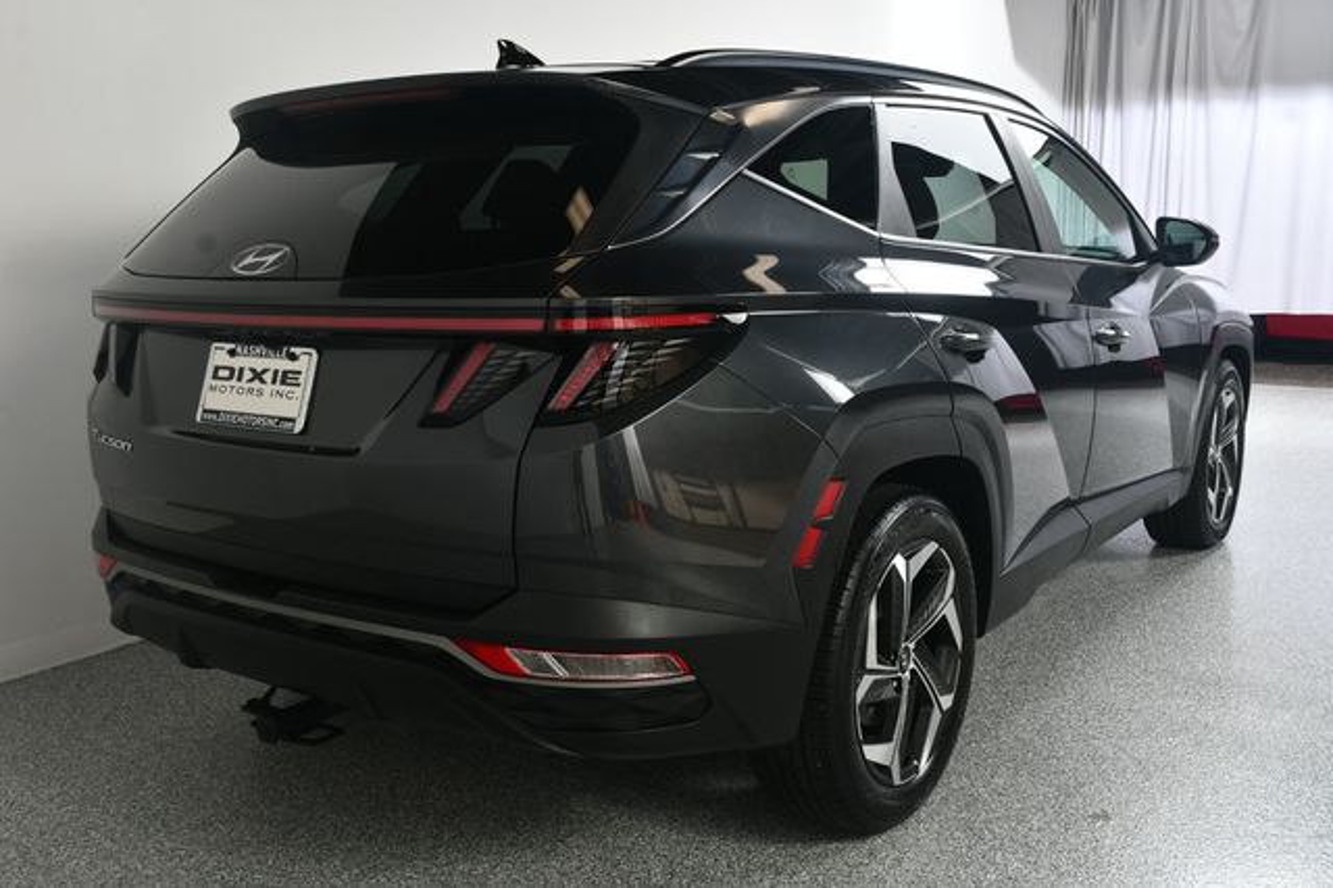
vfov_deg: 38.8
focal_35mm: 34
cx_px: 666
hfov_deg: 55.8
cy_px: 444
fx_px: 1258
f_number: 9
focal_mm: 23
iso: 100
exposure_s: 1/160
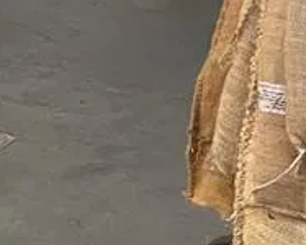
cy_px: -312
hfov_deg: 11.6
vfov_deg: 10.0
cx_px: -404
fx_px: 1260
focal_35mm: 139
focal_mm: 4.2
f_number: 1.6
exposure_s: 1/60
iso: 160
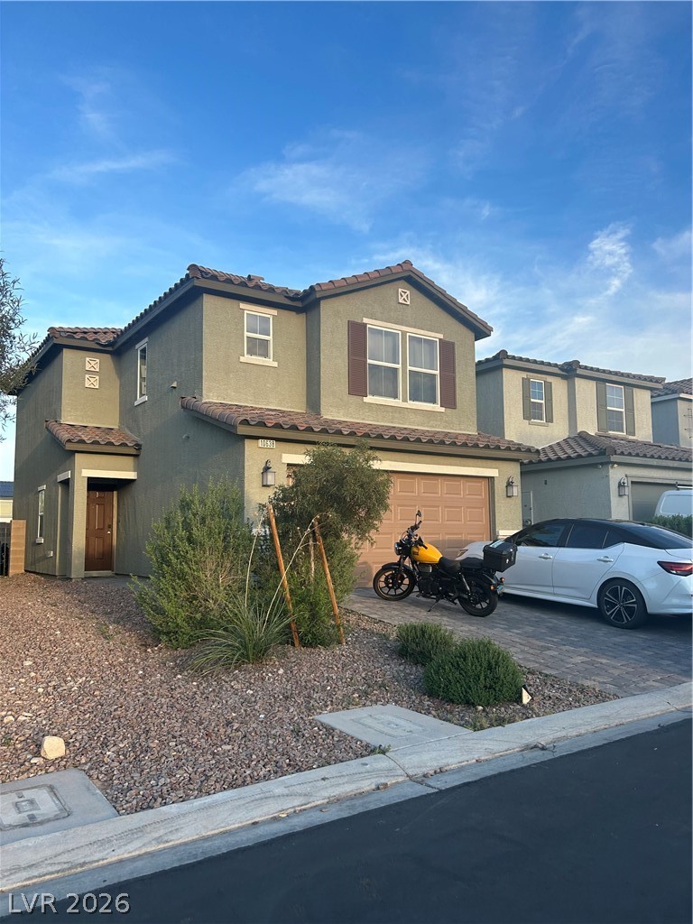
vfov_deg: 67.3
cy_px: 462
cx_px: 346
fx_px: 694
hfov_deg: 53.1
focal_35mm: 26
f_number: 1.5
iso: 50
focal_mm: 5.7
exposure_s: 1/718
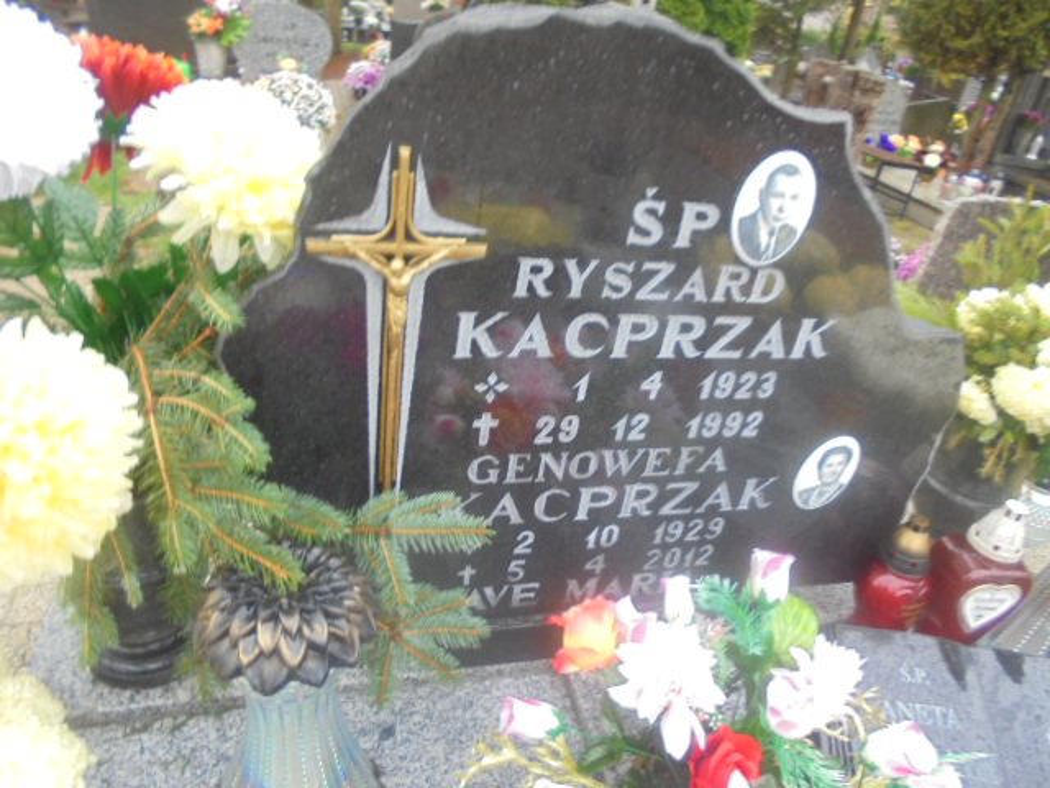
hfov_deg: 67.3
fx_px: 789
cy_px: 394
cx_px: 525
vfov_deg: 53.1
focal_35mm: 26
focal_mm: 4.6
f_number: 3.5
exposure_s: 1/30
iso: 100
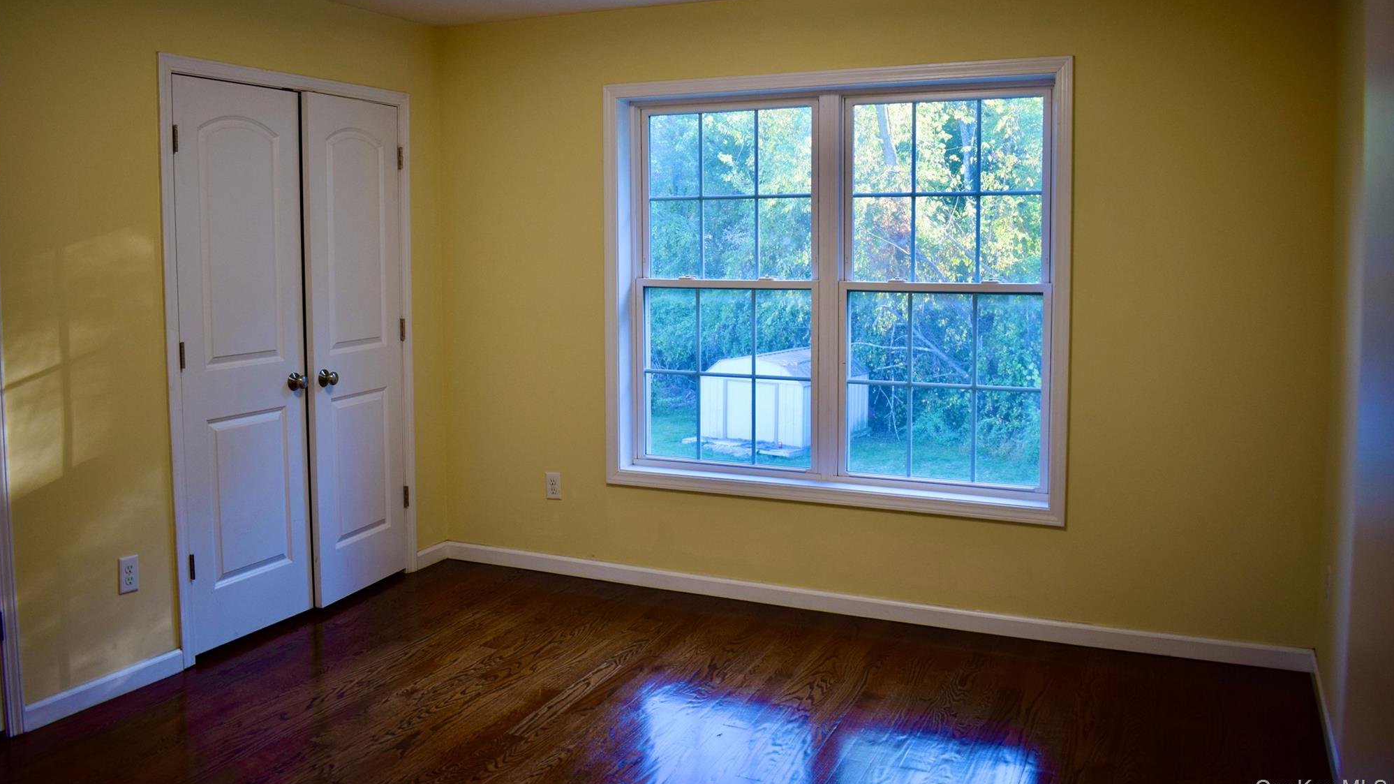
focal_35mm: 29
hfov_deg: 66.1
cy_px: 328
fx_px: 1072
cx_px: 682
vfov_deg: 40.1
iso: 400
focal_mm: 18
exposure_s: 1/80
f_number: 4.5
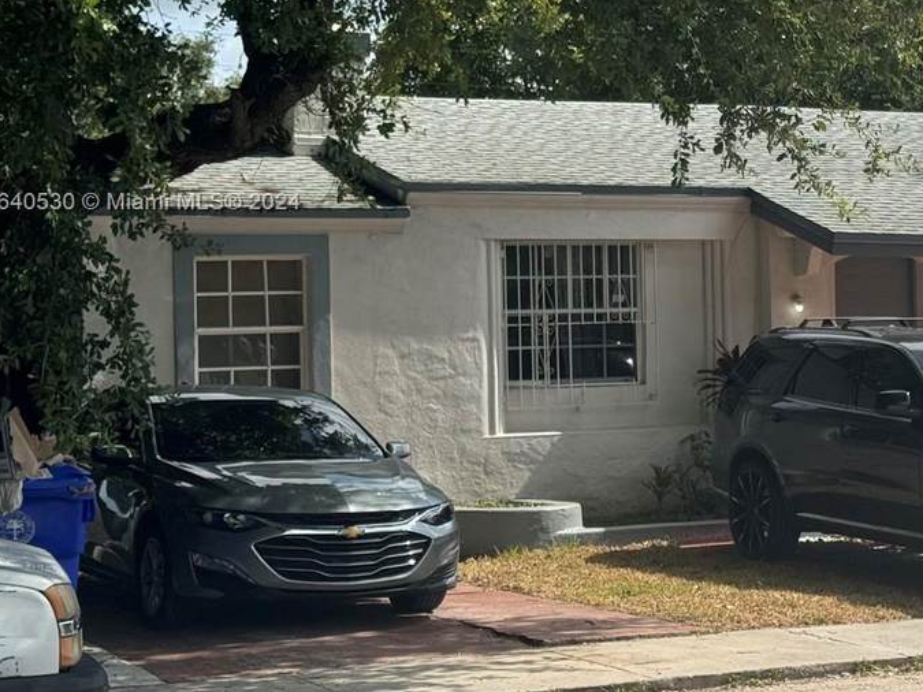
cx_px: 826
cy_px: 204
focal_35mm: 91
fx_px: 2426
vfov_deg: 16.2
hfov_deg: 21.1
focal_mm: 6.76
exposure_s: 1/3817
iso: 64
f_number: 1.78
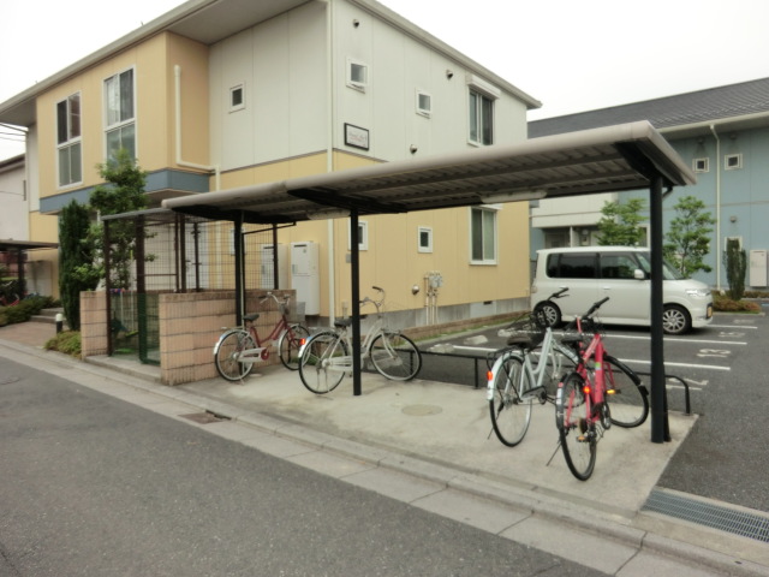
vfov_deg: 56.8
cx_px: 384
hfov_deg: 71.6
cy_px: 288
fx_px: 533
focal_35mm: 24
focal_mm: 4.3
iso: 80
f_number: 3.2
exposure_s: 1/160
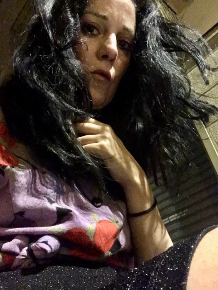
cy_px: 145
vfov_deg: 58.4
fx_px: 260
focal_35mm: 31
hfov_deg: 45.4
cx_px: 109
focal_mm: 2.15
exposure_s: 1/17
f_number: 2.4
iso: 1600
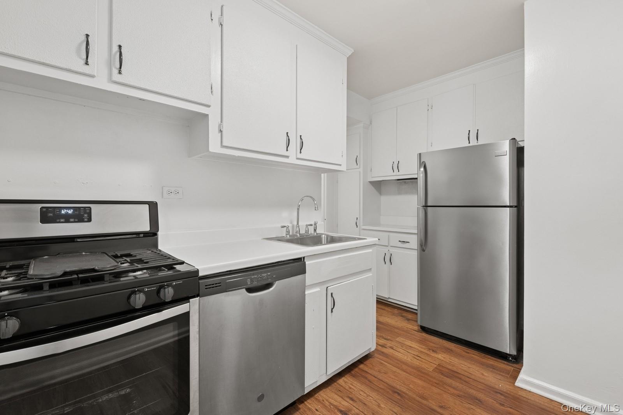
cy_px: 208
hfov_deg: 100.4
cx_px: 312
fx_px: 260
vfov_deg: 77.3
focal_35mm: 15
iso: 640
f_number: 14
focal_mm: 15
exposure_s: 1/8
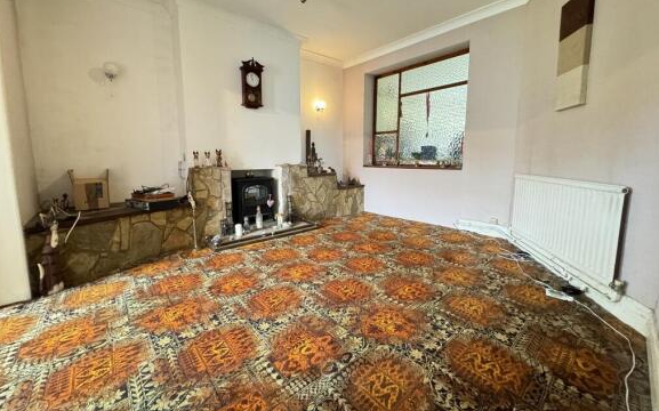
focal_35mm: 15
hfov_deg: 101.5
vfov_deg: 74.6
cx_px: 328
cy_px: 188
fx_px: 269
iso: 1000
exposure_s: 1/50
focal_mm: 2.22
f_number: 2.2
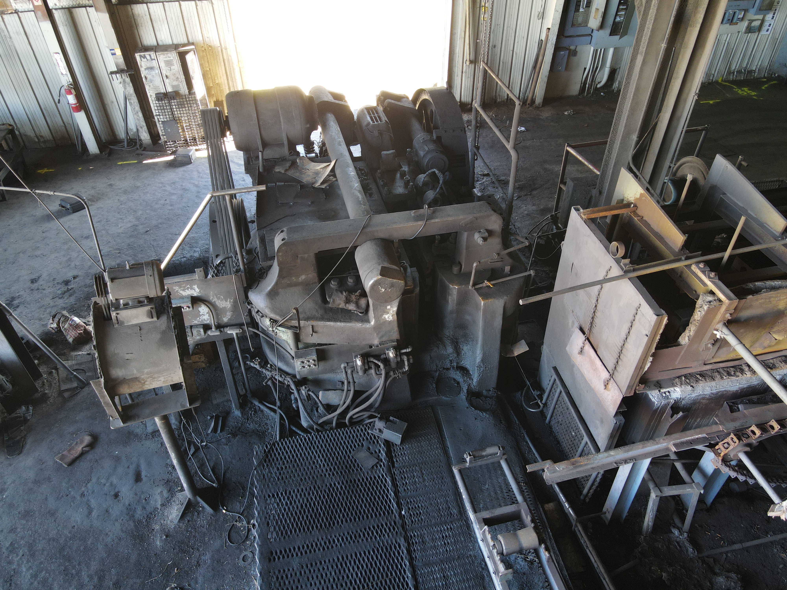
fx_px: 546
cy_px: 295
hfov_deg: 71.6
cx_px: 394
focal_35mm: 24
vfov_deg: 56.8
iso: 290
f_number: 2.8
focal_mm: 4.5
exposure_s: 1/15
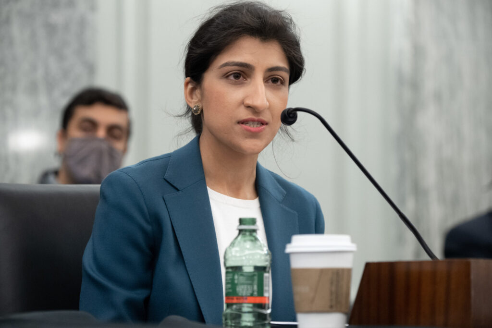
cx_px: 246
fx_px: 2392
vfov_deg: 7.8
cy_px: 164
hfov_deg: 11.7
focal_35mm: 175
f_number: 5
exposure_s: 1/125
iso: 5000
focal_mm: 175
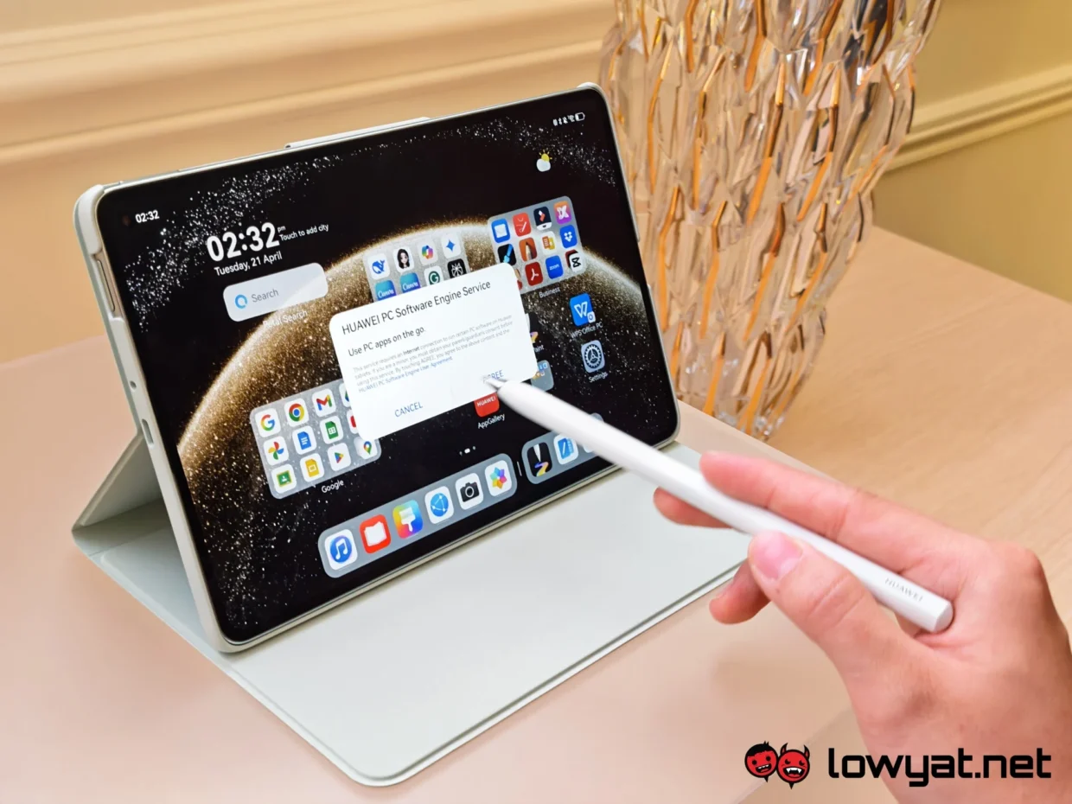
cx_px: 536
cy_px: 402
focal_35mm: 46
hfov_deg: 41.2
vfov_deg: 31.5
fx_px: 1425
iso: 200
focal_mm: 5.4
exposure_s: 1/50
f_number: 1.6
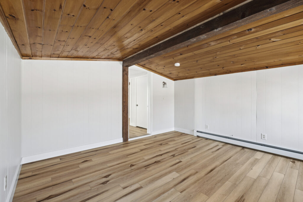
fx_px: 135
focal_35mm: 16
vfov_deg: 73.8
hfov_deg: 96.7
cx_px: 152
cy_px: 101
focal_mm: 16
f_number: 9
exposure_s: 1.3
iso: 100
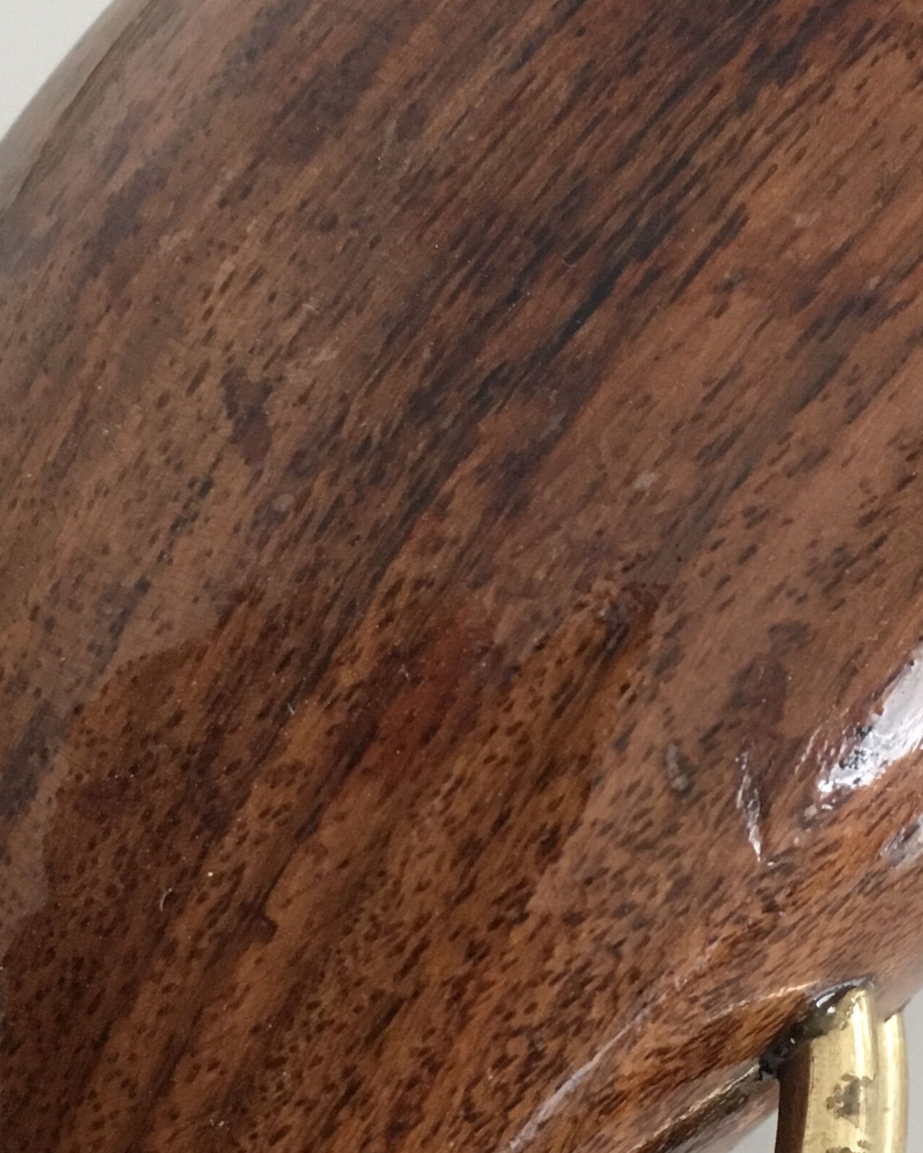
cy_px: 735
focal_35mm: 71
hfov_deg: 21.5
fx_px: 2424
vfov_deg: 26.7
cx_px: 639
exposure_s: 1/33
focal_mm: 4.15
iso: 200
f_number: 2.2
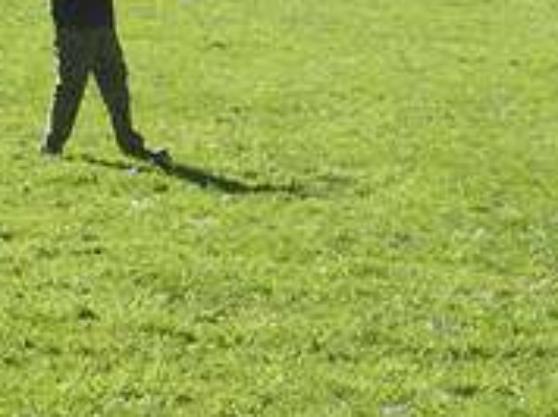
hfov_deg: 8.1
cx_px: 934
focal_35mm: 239
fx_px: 3847
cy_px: 41
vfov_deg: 6.2
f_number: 4.2
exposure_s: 1/500
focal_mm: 8.5
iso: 100
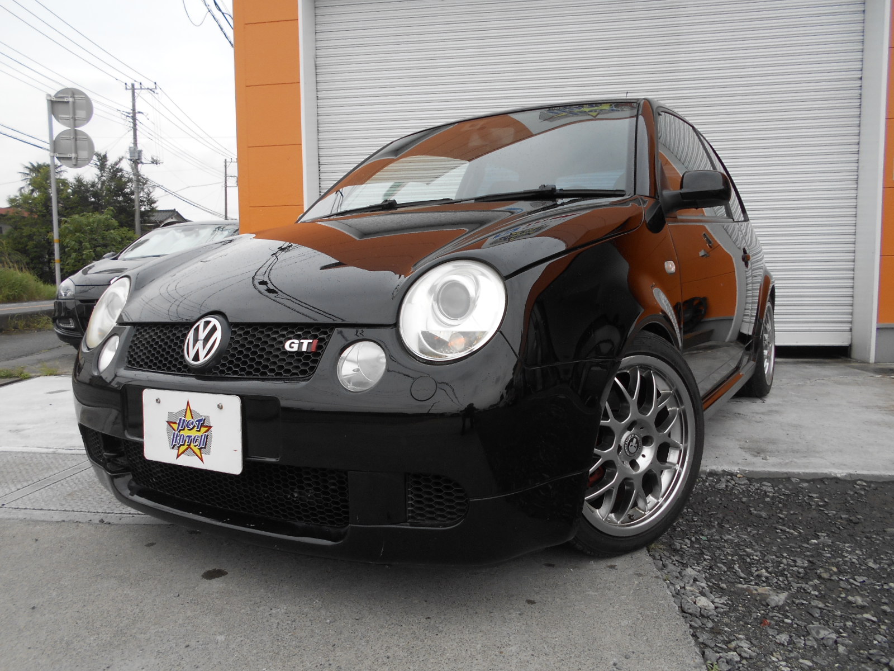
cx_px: 447
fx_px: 671
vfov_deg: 53.1
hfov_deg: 67.3
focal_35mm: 26
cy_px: 336
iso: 80
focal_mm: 4.6
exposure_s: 1/400
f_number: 3.2
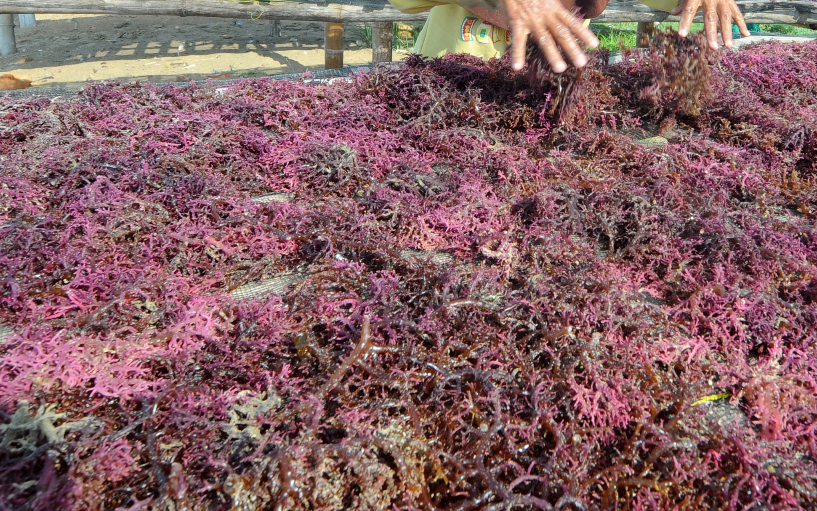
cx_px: 618
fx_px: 757
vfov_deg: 36.3
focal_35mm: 34
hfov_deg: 54.0
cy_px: 123
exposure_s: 1/200
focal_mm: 16
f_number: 11
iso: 400
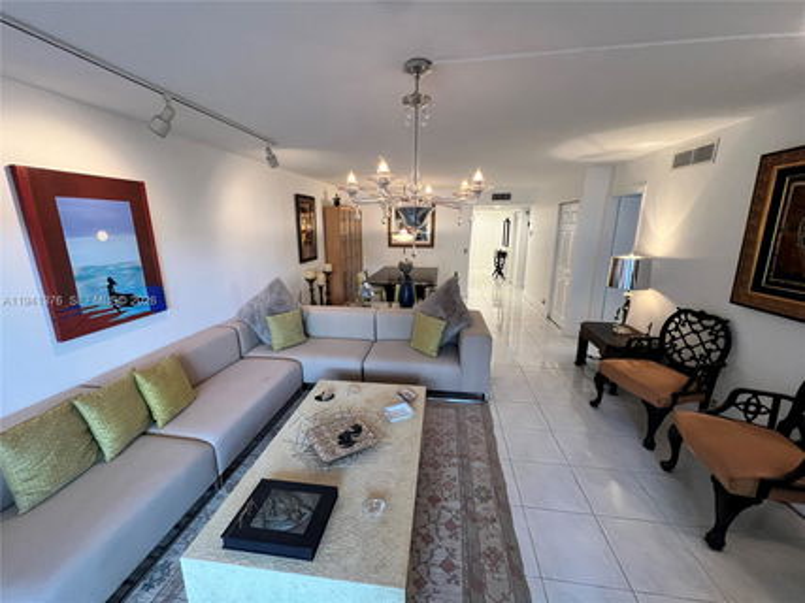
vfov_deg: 89.9
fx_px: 302
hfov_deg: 106.2
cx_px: 402
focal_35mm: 13
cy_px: 302
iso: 250
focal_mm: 1.57
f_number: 1.8
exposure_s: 1/60
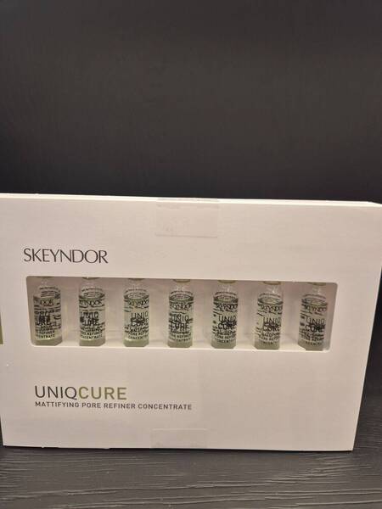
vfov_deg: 73.9
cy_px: 254
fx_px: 338
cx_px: 191
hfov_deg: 58.9
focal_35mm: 23
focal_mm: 5.4
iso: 80
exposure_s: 1/57
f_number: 1.8
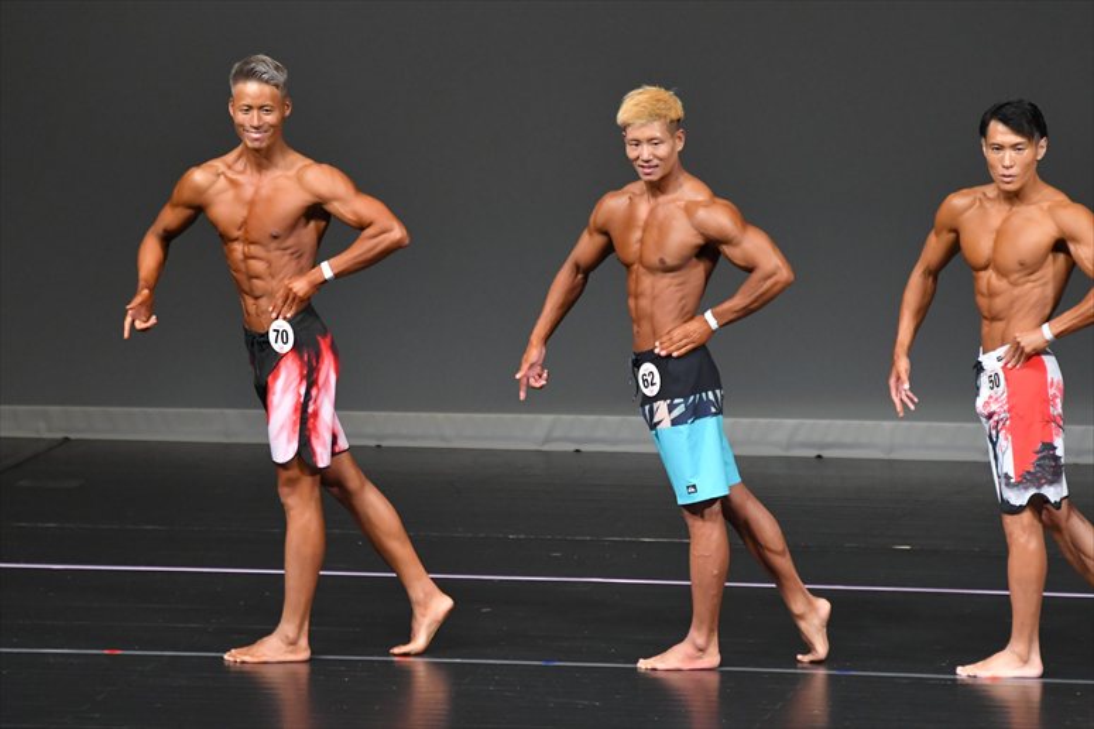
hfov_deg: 6.5
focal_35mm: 315
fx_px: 9568
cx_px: 547
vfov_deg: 4.4
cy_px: 364
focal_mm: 210
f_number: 5.6
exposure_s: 1/400
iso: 4000
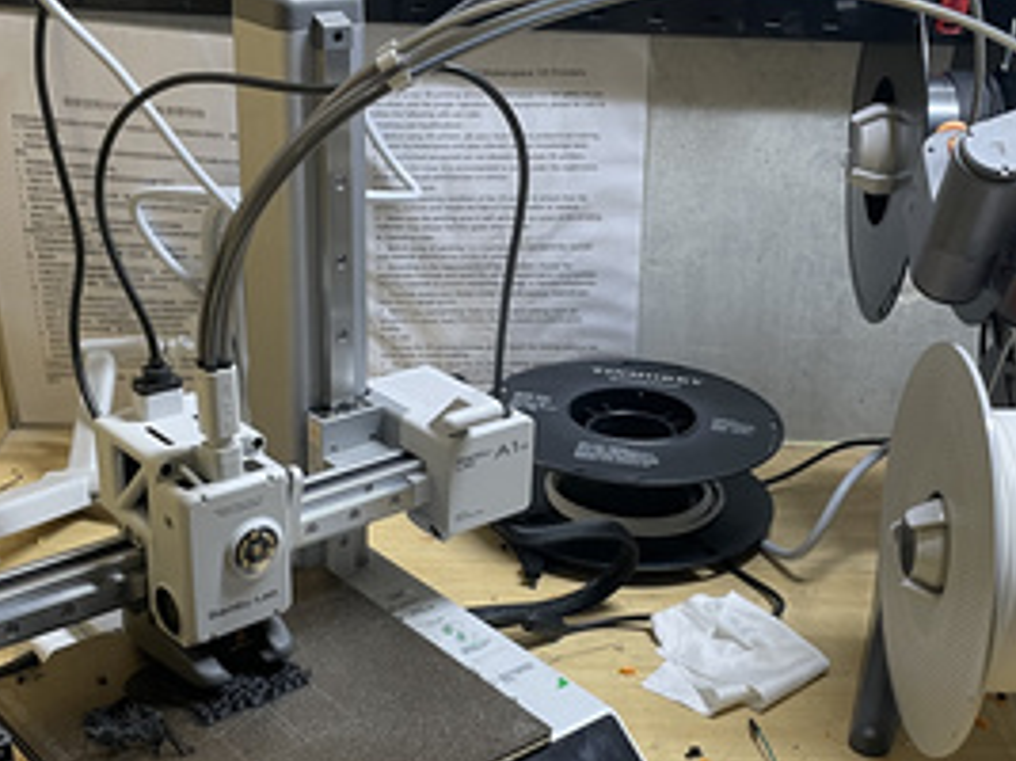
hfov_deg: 36.8
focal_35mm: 52
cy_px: 468
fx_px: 1526
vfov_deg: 27.9
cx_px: 527
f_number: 1.6
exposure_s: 1/50
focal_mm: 4.2
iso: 100
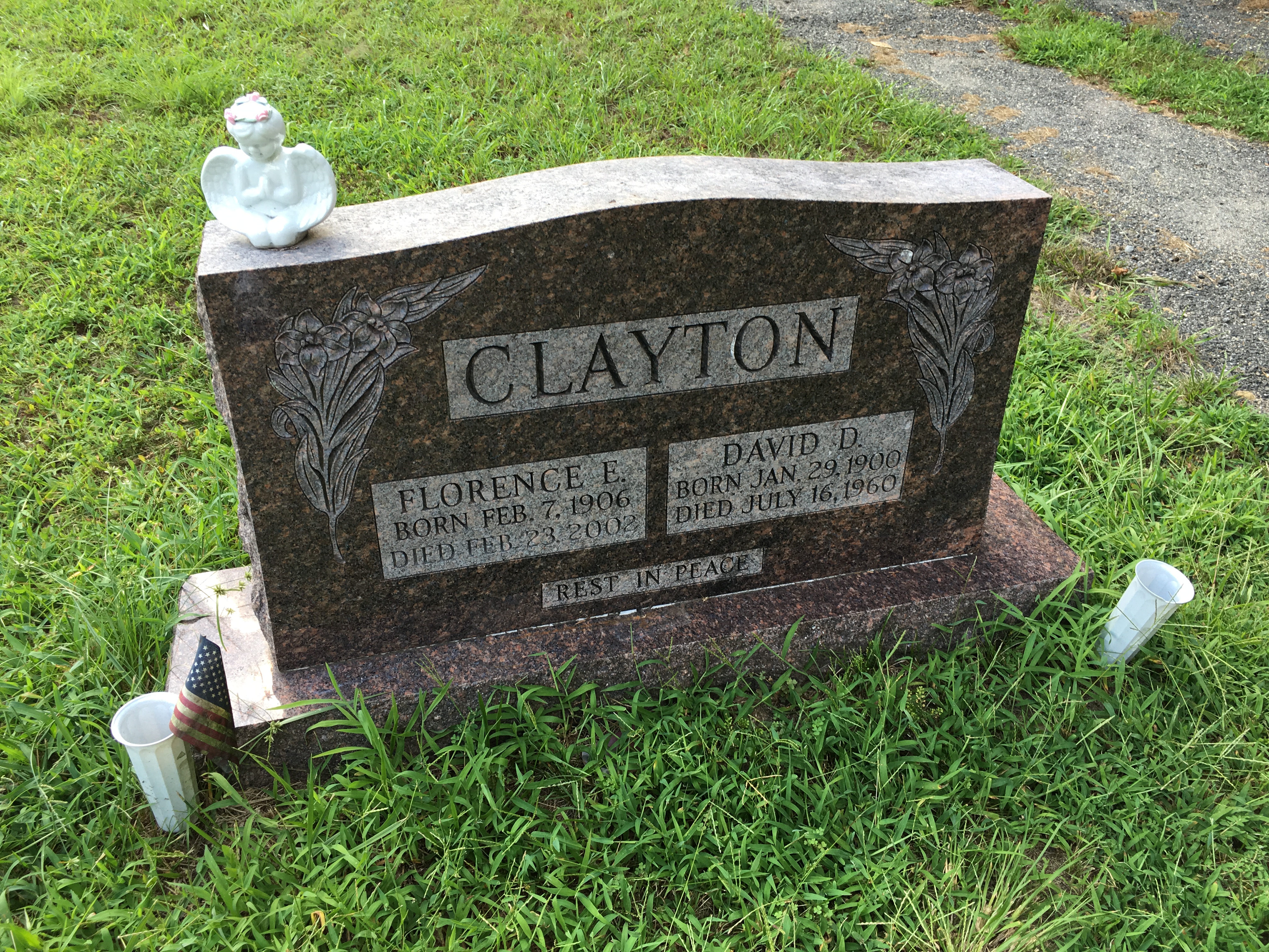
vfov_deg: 48.2
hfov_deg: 61.7
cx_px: 634
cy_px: 476
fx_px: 1063
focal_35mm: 29
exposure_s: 1/120
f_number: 2.2
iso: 25
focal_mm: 4.15
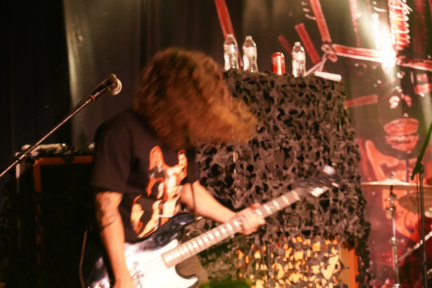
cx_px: 216
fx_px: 924
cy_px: 144
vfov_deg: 17.7
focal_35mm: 77
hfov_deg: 26.3
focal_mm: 77
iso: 12800
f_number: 4
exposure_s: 1/30
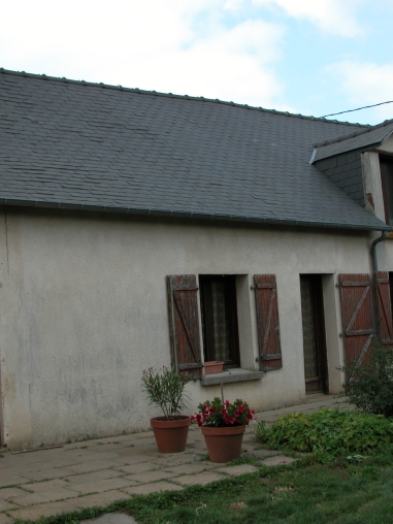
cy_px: 261
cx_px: 230
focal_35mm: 47
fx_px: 711
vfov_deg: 40.4
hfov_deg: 30.8
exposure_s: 1/247
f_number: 5.6
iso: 100
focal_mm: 8.9
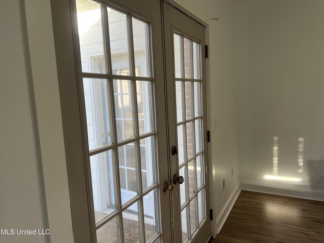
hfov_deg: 67.3
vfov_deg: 53.1
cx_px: 162
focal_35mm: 26
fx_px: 243
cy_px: 122
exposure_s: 1/120
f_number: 1.5
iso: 50
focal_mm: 5.7
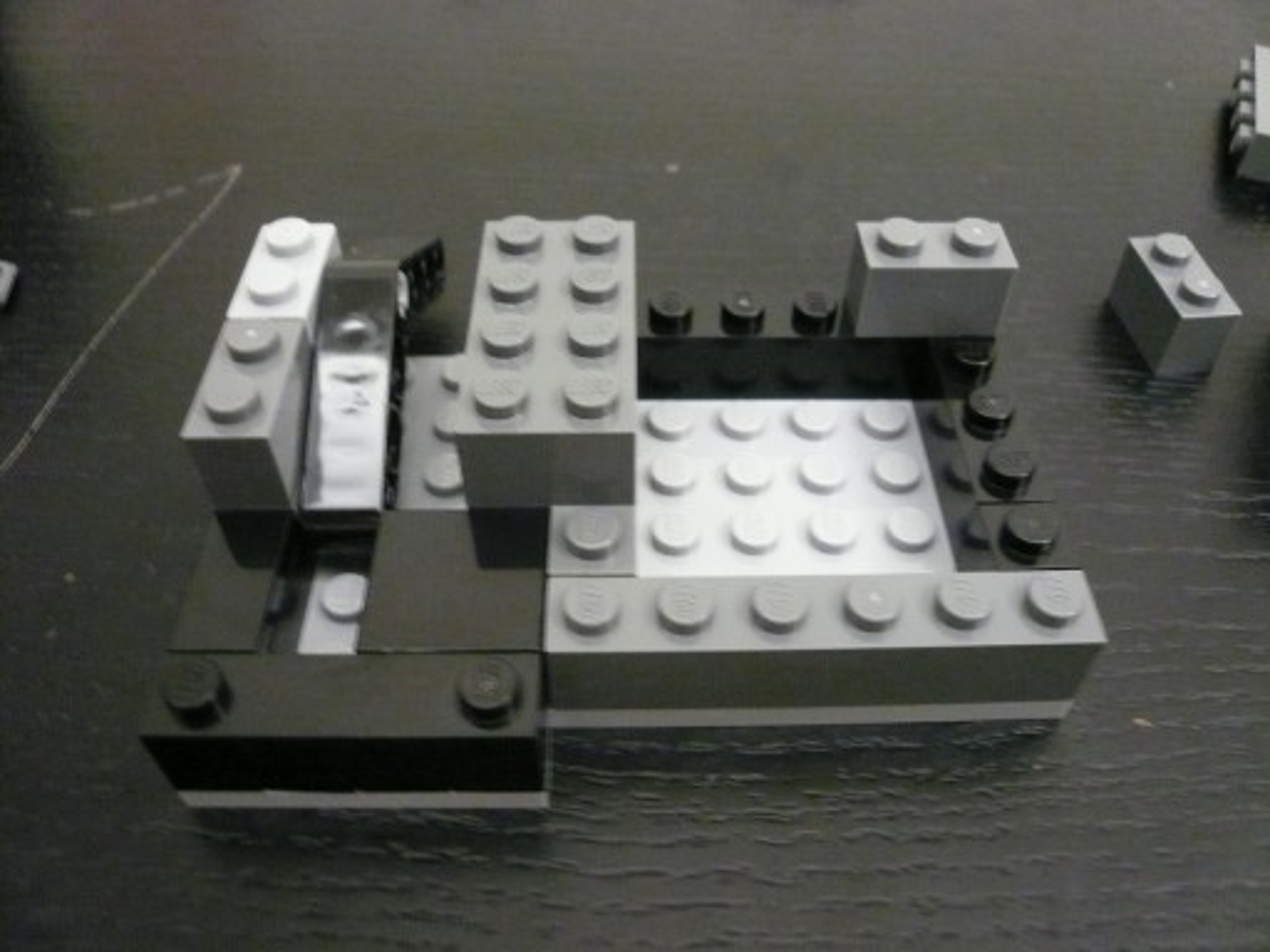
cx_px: 635
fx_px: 1027
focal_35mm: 28
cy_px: 476
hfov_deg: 63.4
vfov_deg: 49.7
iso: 400
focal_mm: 4.6
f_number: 2.8
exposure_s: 1/8
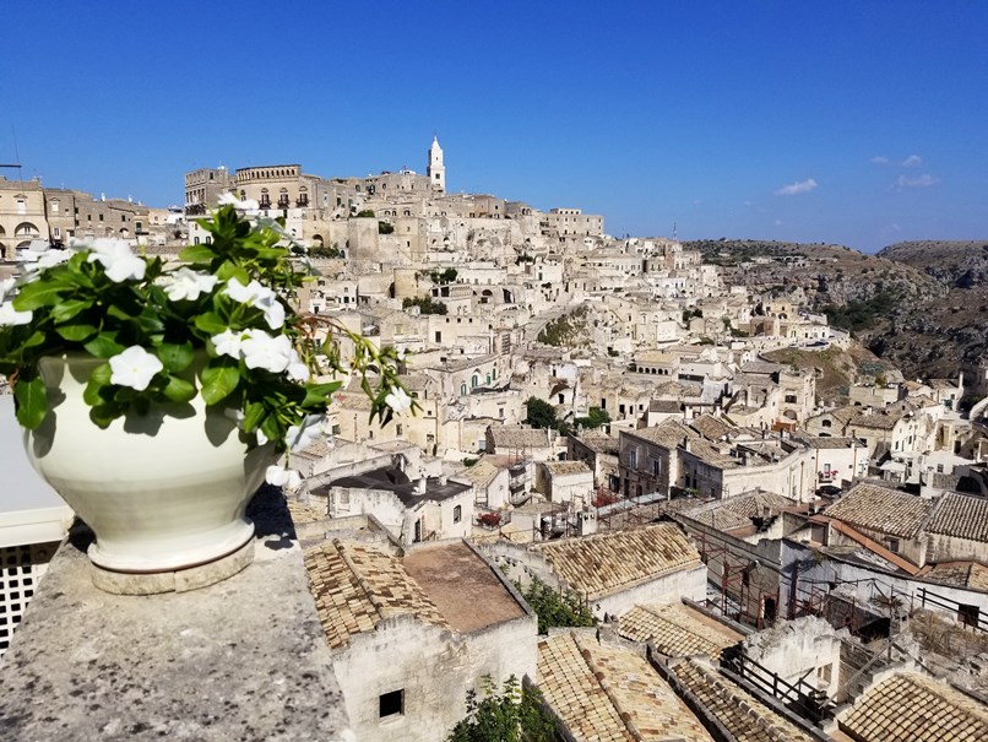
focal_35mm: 26
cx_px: 494
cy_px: 371
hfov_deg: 67.3
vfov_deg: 53.1
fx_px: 742
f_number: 1.7
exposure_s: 1/5056
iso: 50
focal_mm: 4.25
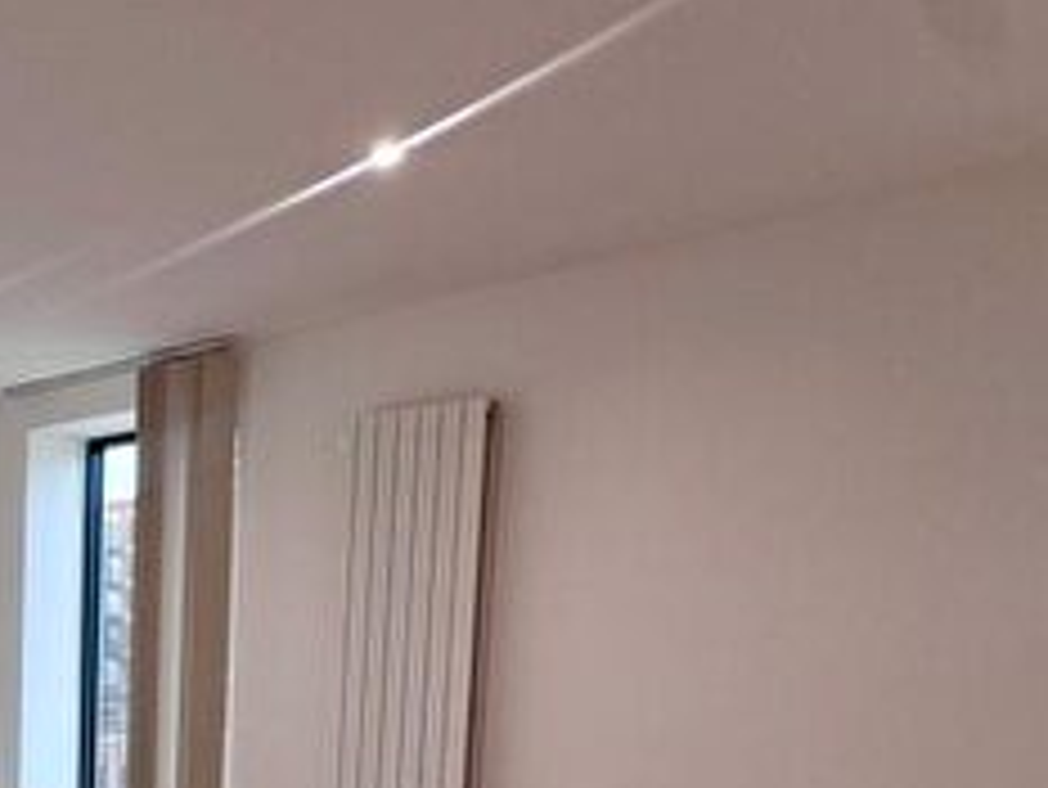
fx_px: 1272
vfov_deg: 31.9
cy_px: 777
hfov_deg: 39.0
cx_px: -27
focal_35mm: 42
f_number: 2.2
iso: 80
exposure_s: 1/100
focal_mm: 2.22
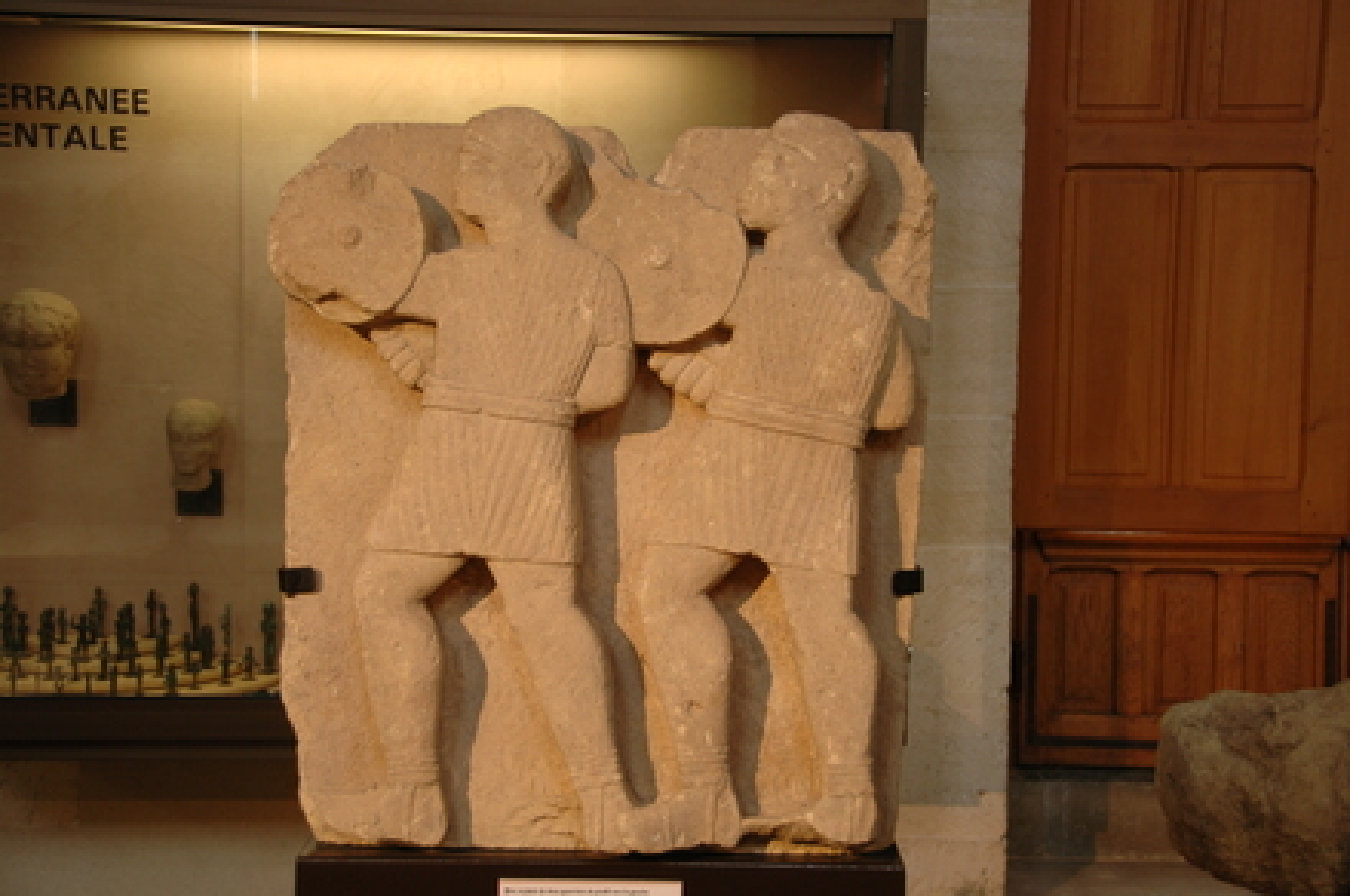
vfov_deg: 23.7
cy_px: 448
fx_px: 2134
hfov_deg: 35.1
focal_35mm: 57
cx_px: 675
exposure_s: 1/13
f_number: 4.5
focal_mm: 38
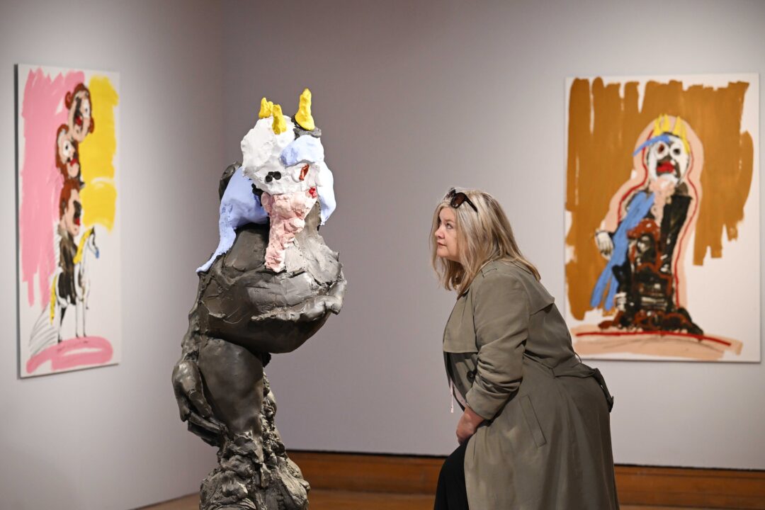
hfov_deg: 17.8
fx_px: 2444
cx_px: 382
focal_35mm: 115
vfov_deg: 11.9
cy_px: 255
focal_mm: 115
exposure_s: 1/250
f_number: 4
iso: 2000
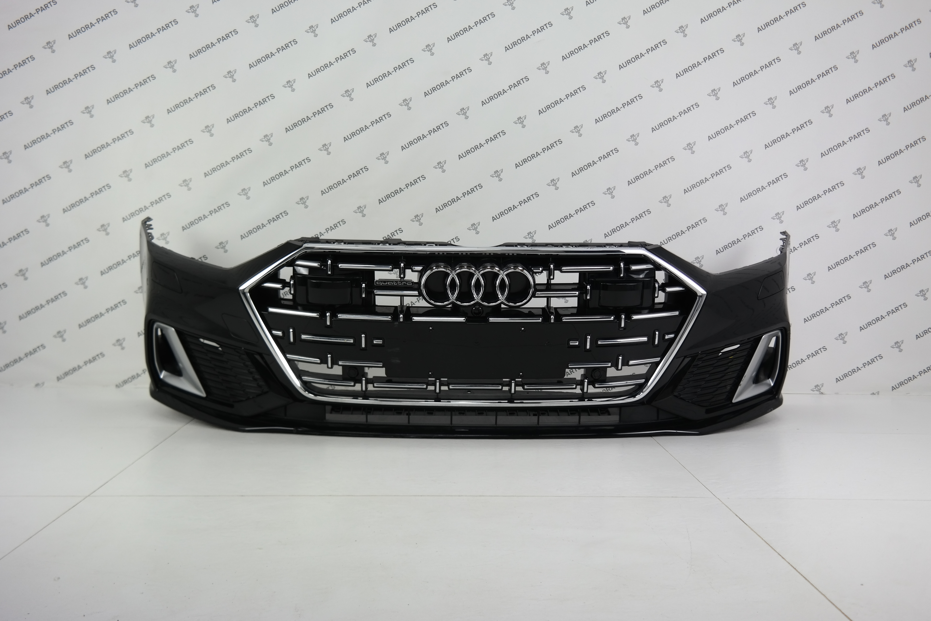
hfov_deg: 61.9
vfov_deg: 43.6
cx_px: 466
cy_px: 310
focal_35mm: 30
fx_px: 776
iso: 100
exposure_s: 1/80
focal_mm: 20
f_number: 3.5
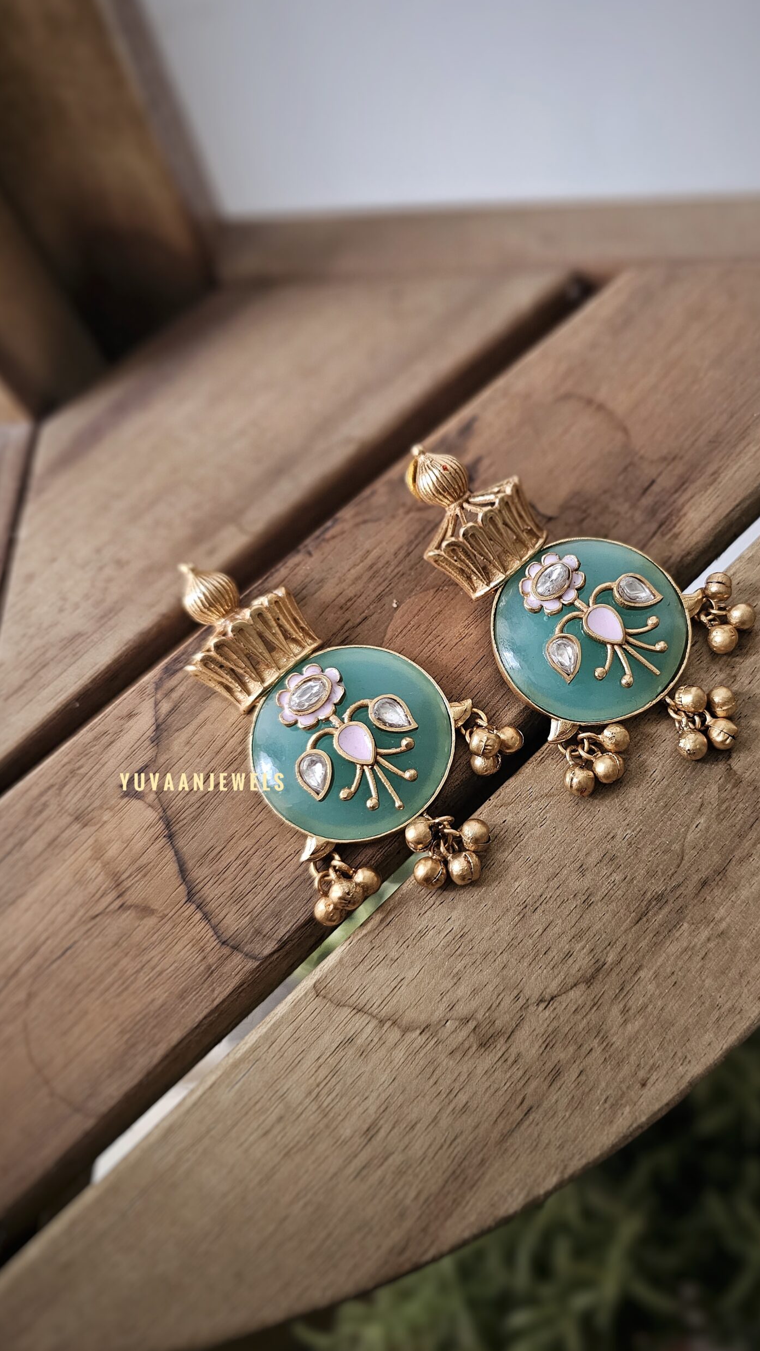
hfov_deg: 43.8
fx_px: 931
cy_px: 679
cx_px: 507
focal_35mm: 26
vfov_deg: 71.9
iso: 320
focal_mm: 6.3
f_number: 1.7
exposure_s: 1/100
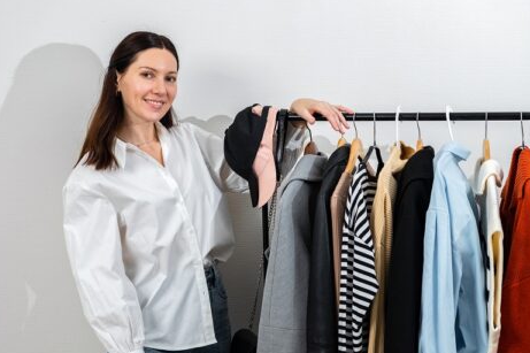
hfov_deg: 29.2
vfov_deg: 19.7
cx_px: 278
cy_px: 205
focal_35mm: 69
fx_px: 1015
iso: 320
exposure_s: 1/50
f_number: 3.2
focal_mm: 35
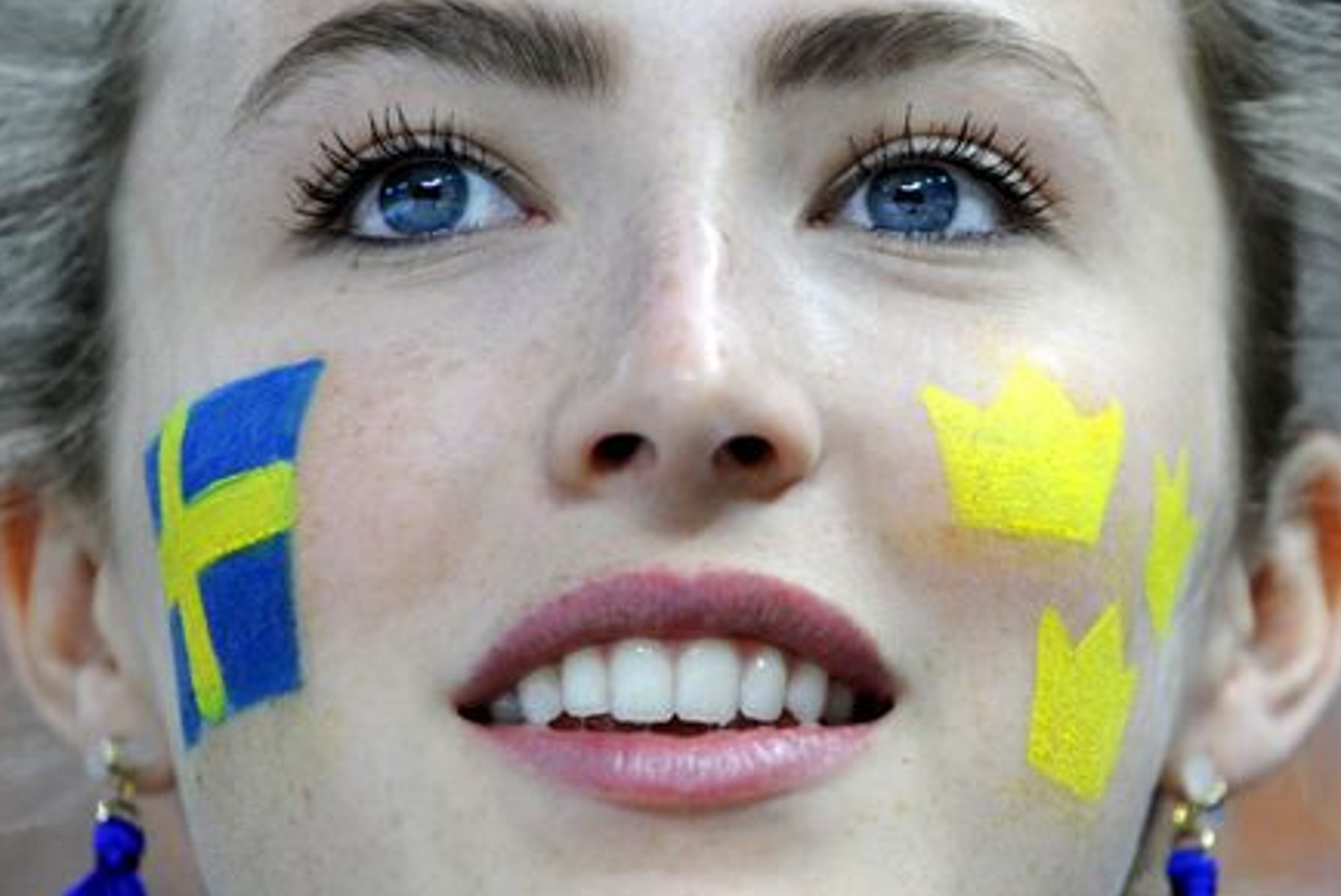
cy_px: 429
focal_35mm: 221
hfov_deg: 9.3
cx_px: 680
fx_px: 8237
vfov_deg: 6.2
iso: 1000
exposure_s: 1/320
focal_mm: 200
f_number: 5
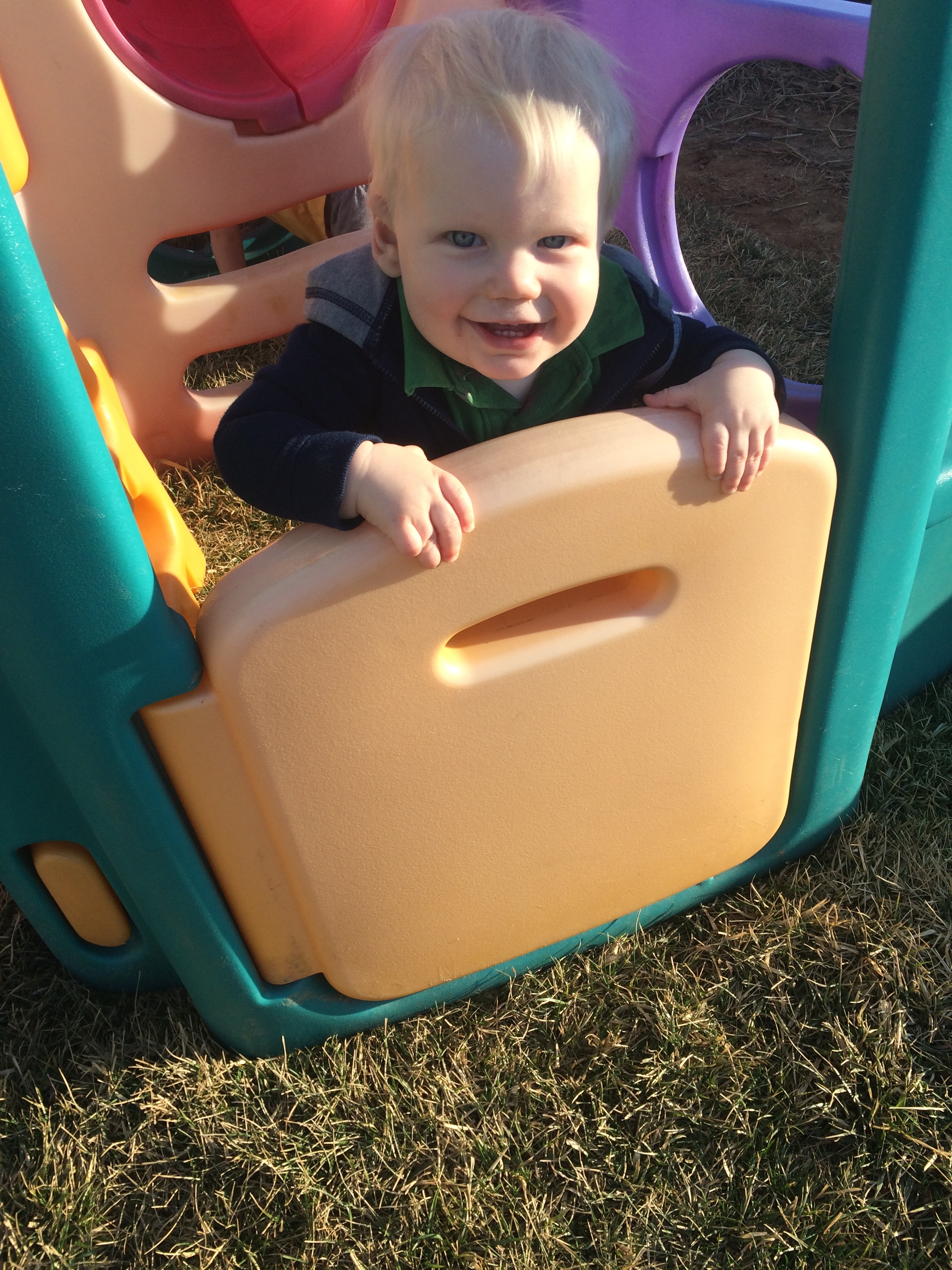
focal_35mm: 29
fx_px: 1063
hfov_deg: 48.2
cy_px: 635
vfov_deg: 61.7
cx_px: 476
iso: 32
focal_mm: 4.15
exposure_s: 1/1001
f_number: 2.2
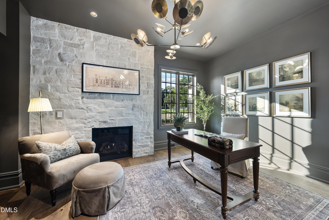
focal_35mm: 13
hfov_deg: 108.3
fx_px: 119
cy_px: 110
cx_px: 164
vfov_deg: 85.5
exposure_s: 1/15
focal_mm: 13
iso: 800
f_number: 7.1
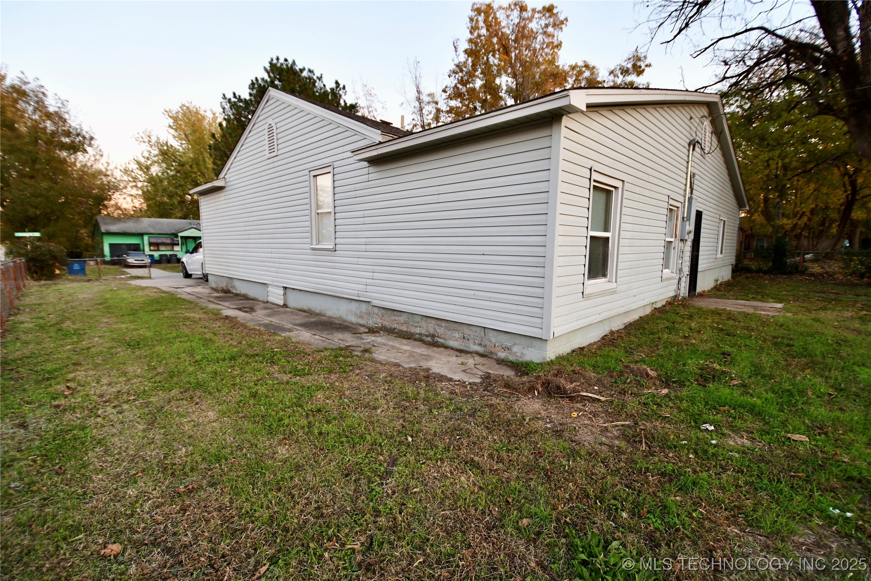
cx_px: 436
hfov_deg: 100.4
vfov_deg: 77.3
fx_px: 363
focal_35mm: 15
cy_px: 290
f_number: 3.5
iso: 800
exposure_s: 1/125
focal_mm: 10
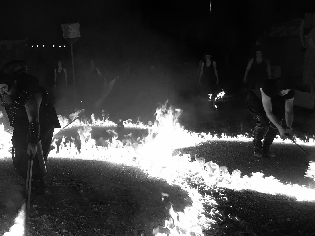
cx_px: 66
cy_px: 123
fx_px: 446
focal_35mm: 49
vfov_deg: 29.7
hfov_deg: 37.6
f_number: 2.2
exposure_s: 1/40
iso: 25
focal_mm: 4.15
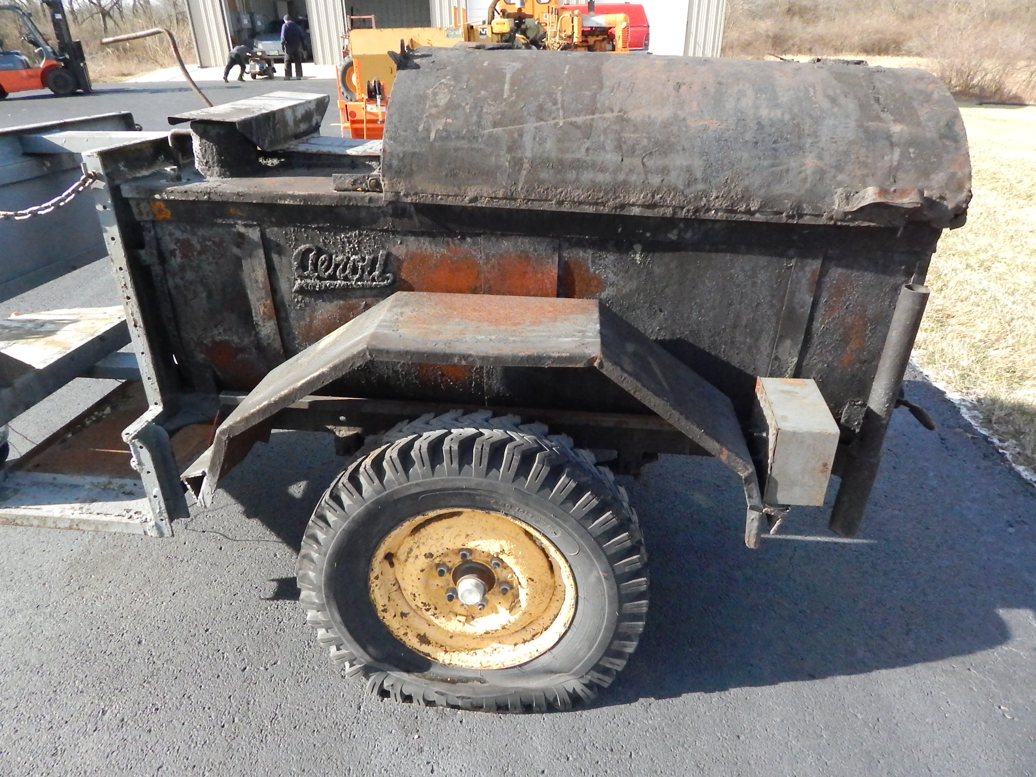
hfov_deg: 73.9
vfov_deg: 58.9
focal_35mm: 23
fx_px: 688
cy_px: 388
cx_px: 518
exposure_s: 1/1000
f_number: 6
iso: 1600
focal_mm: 4
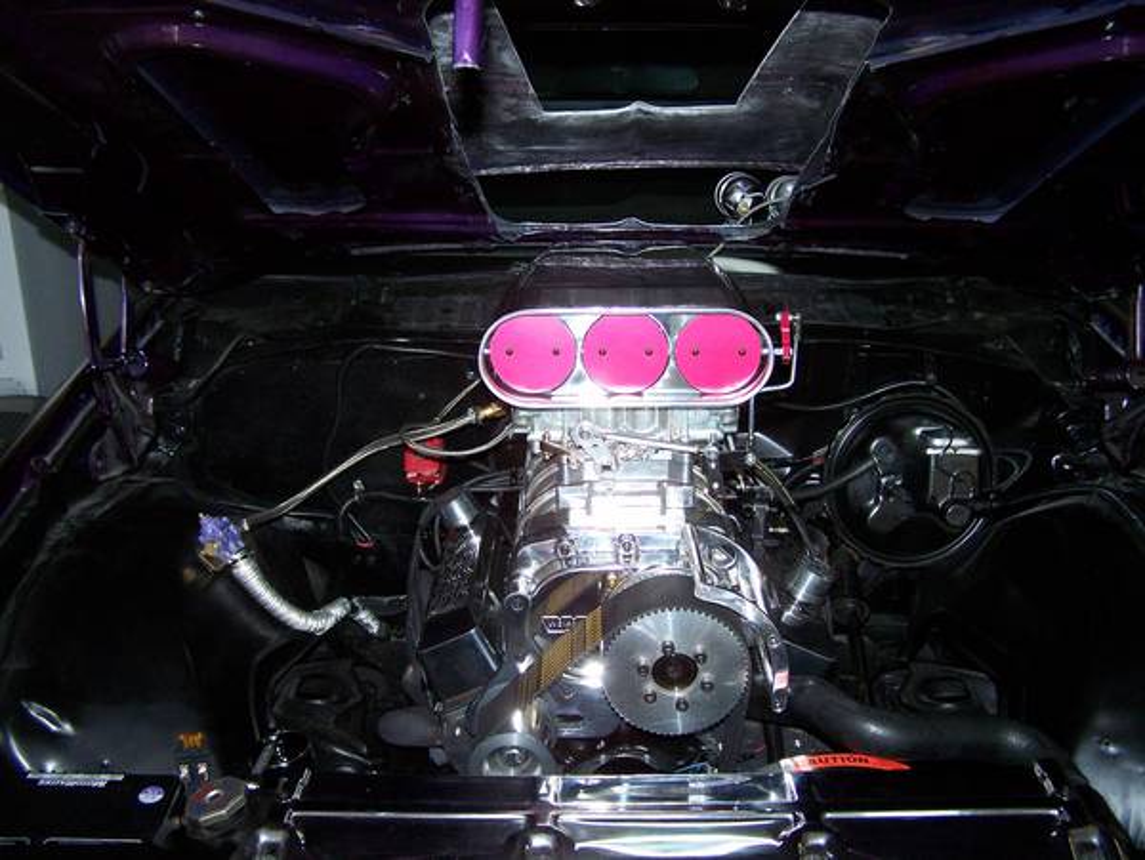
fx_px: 1258
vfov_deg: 37.8
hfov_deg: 48.9
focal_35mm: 38
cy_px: 430
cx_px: 572
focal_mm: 6.3
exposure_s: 1/60
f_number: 2.8
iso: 160
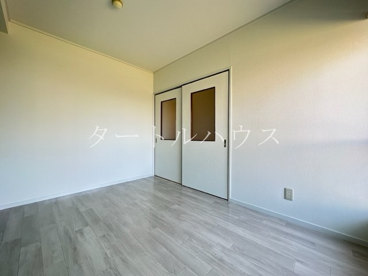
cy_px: 138
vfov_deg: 85.7
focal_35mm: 14
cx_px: 184
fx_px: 149
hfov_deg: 102.1
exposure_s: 1/99
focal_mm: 2.22
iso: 100
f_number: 2.2
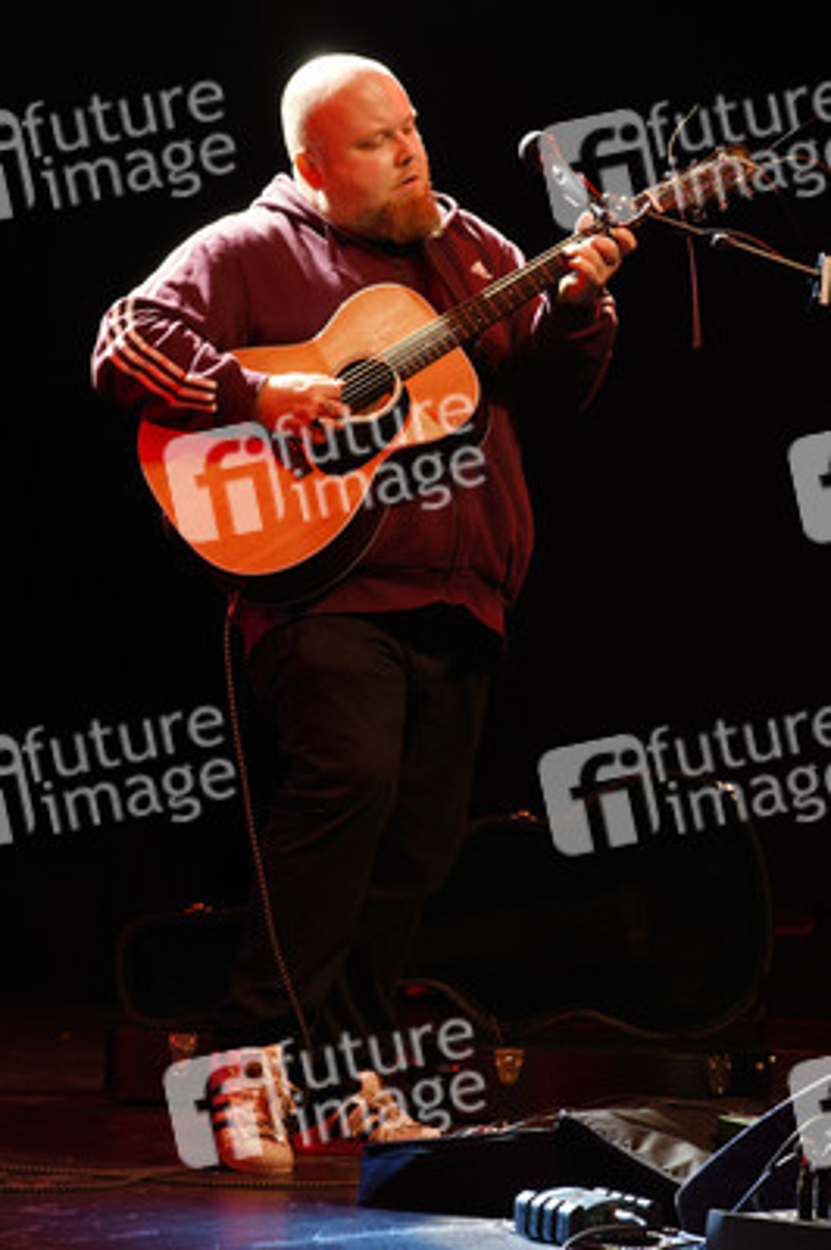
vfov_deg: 17.1
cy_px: 625
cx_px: 416
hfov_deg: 11.4
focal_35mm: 120
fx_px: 4162
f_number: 5.6
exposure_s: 1/80
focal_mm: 120
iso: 320
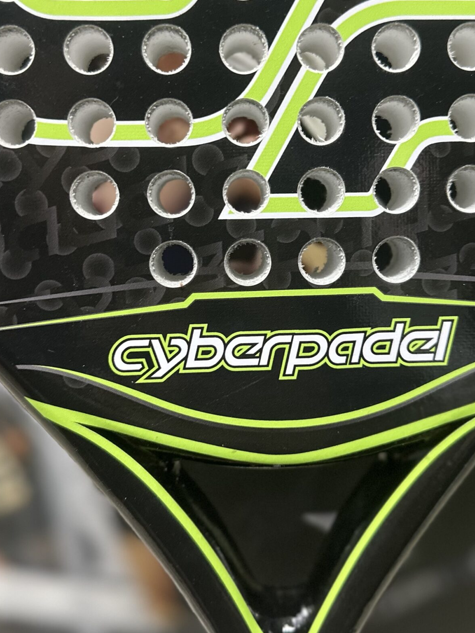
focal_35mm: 39
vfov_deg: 47.6
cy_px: 257
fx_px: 713
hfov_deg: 36.8
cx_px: 258
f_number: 1.78
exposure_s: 1/60
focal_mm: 6.86
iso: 400
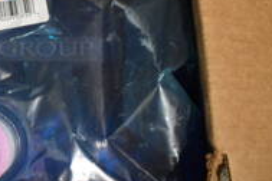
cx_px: -22
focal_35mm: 76
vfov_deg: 17.5
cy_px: 1
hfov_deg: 24.9
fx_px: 574
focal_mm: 20
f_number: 3.5
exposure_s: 1/125
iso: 3200
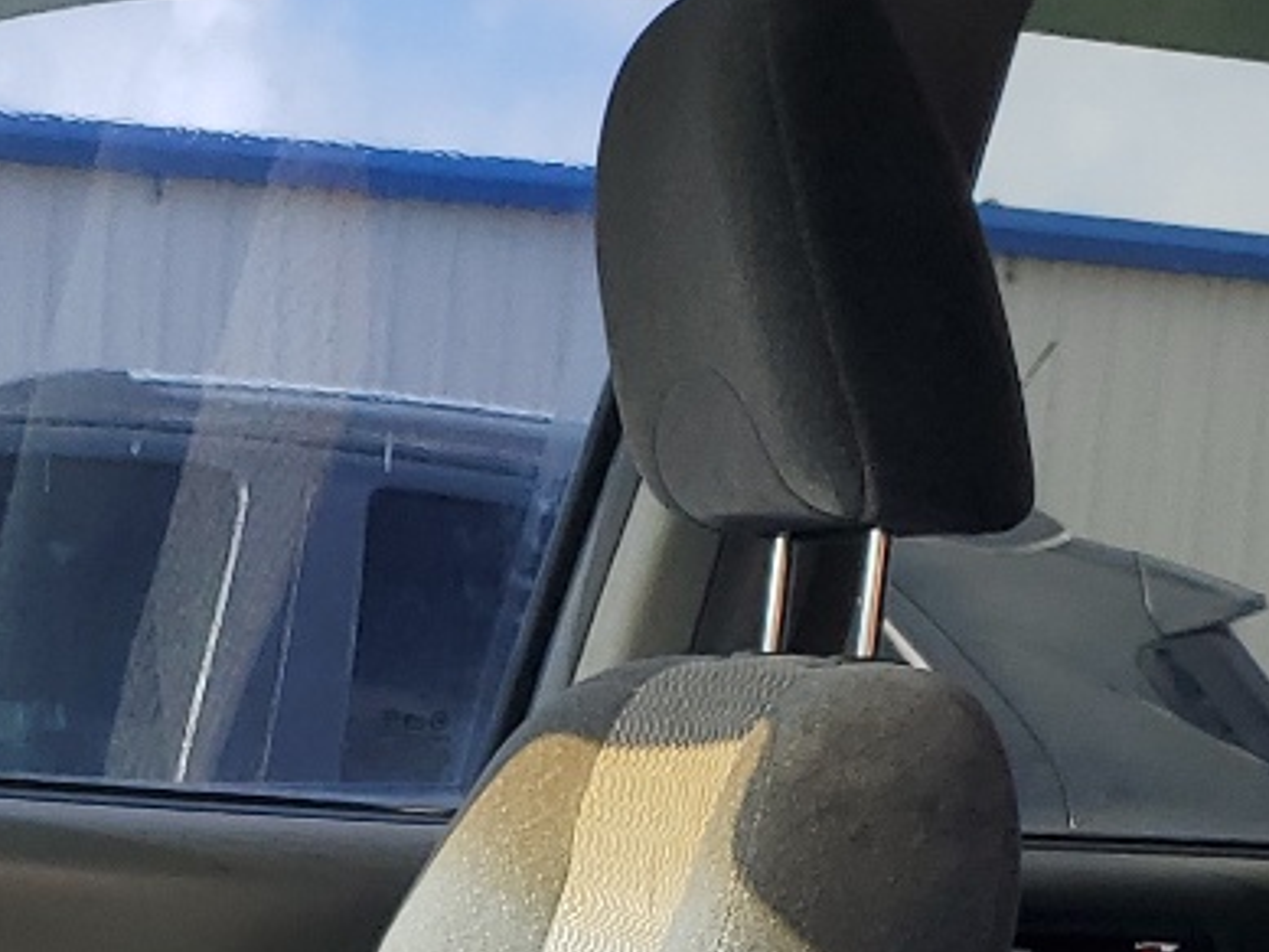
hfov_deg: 18.2
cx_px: 287
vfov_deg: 12.4
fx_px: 3924
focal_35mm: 107
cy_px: 1852
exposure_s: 1/1000
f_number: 1.5
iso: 50
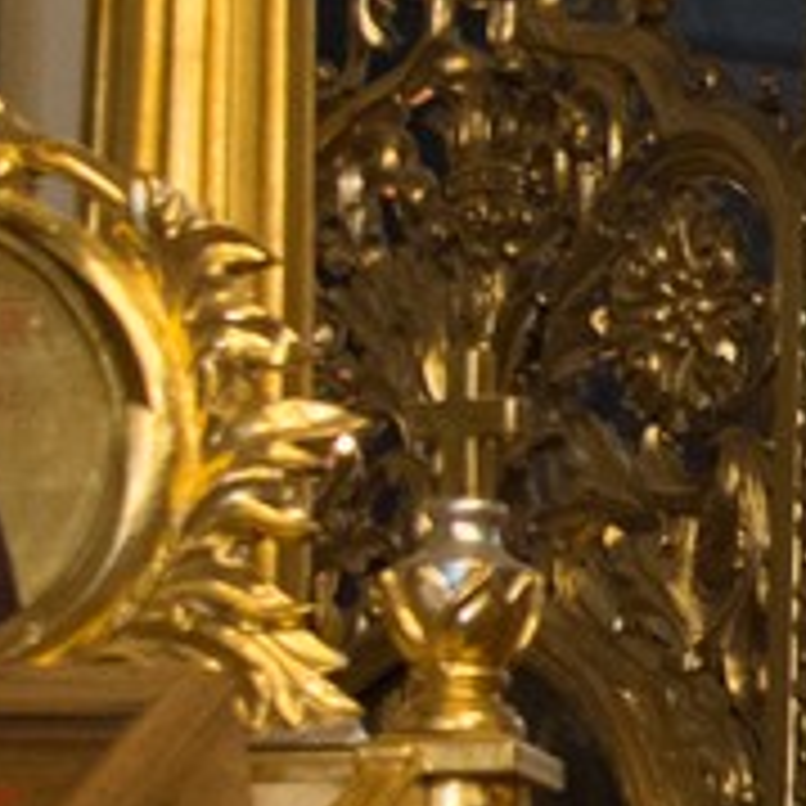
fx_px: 8957
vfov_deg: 5.1
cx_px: 2294
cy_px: 711
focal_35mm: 340
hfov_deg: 4.9
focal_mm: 50
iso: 3200
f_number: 4.5
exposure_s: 1/50
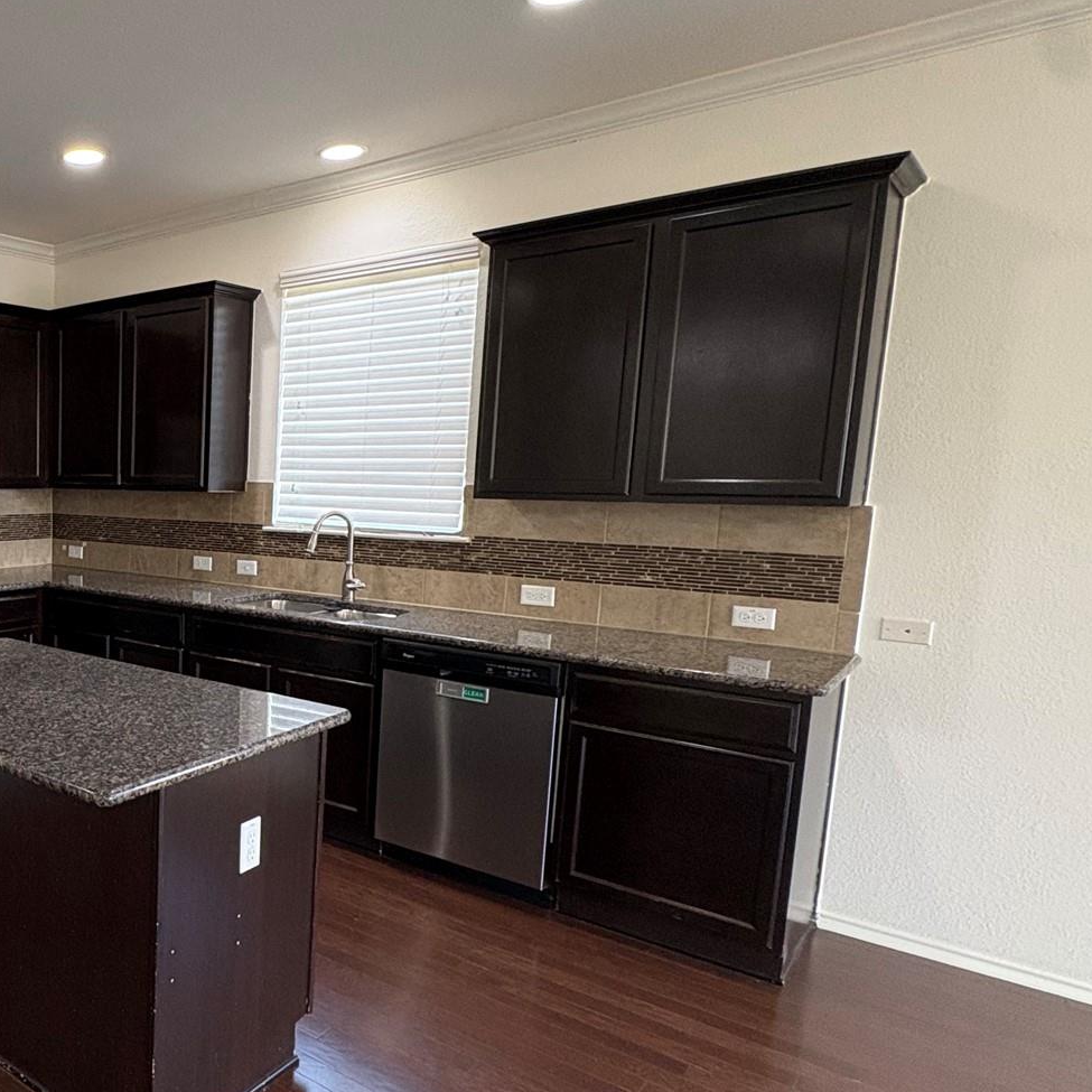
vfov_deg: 60.8
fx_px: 928
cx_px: 47
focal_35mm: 26
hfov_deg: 51.3
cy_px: 599
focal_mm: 2.22
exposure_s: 1/60
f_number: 2.2
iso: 400
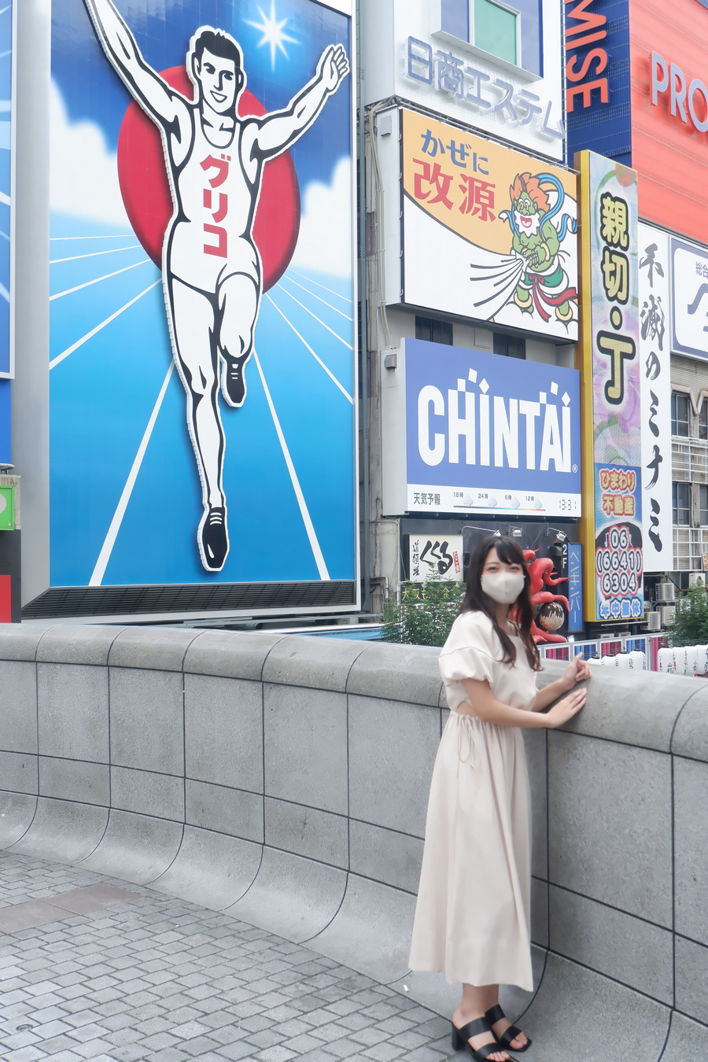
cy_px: 531
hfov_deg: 31.9
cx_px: 354
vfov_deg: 46.4
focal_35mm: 42
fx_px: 1239
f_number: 5
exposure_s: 1/420
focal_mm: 28
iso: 400
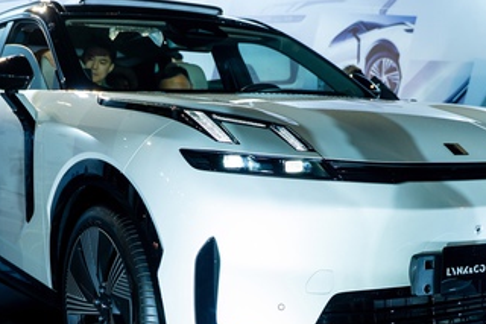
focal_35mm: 64
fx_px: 861
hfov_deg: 31.5
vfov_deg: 21.2
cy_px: 224
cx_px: 263
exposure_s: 1/160
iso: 640
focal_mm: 31.9
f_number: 3.2
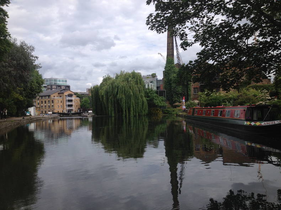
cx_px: 140
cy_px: 105
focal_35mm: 35
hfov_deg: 52.6
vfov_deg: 40.7
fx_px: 284
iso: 50
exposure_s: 1/1453
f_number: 2.4
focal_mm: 4.28
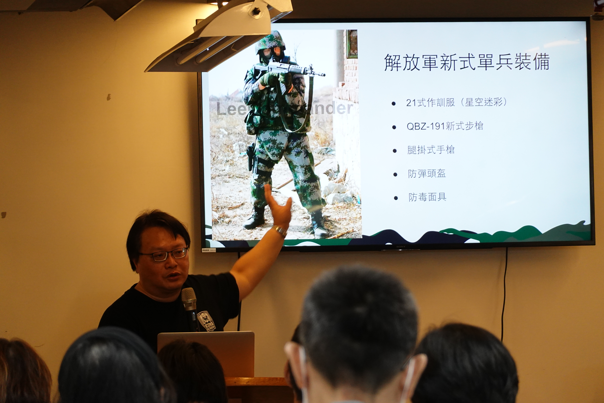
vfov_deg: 6.9
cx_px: 302
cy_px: 202
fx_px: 3355
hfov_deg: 10.3
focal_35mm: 200
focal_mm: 72
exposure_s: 1/60
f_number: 4.5
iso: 800
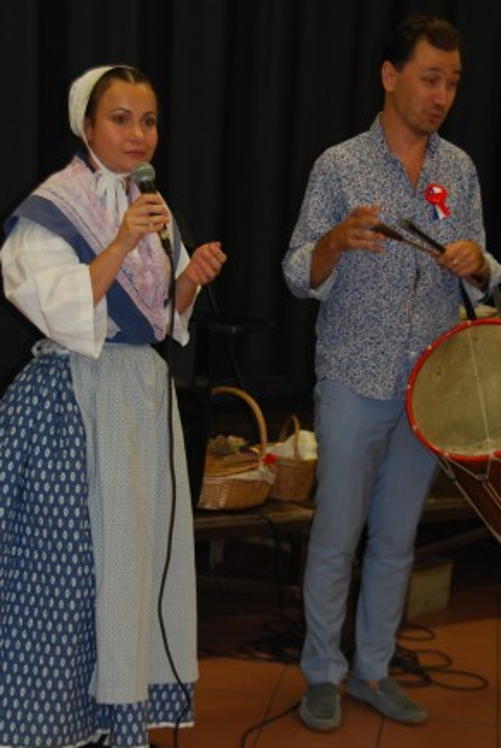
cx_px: 269
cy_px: 426
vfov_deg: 23.3
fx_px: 1809
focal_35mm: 87
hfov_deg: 15.8
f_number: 4.5
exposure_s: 1/60
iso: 400
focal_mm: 42
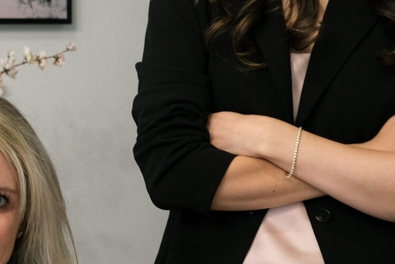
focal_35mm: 120
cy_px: 162
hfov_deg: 16.9
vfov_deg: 11.4
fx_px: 1317
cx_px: 63
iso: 500
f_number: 2.8
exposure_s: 1/34
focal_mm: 23
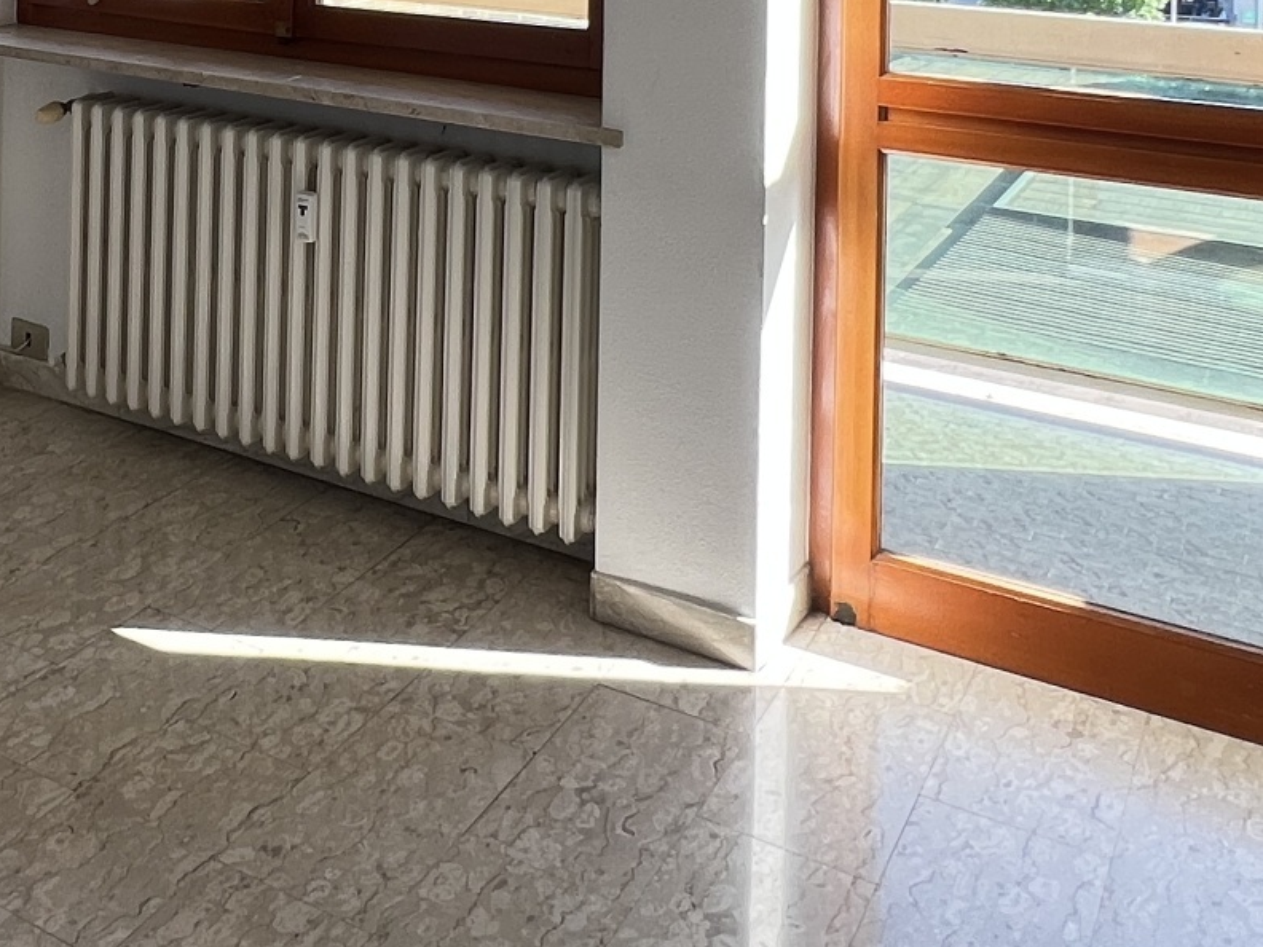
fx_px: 1532
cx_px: 207
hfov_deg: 42.3
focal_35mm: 42
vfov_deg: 29.5
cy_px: -188
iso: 32
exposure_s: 1/128
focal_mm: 1.57
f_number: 1.8
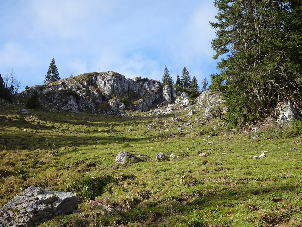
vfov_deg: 29.1
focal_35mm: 50
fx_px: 436
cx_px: 151
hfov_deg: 38.2
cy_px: 114
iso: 80
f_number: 4.5
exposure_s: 1/400
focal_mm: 8.51
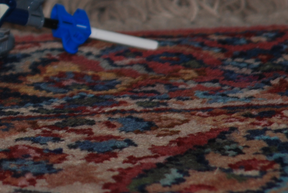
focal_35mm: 790
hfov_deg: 2.6
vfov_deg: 1.7
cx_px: -65
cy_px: -33
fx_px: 6327
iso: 200
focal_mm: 200
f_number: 5.6
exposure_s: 1/60
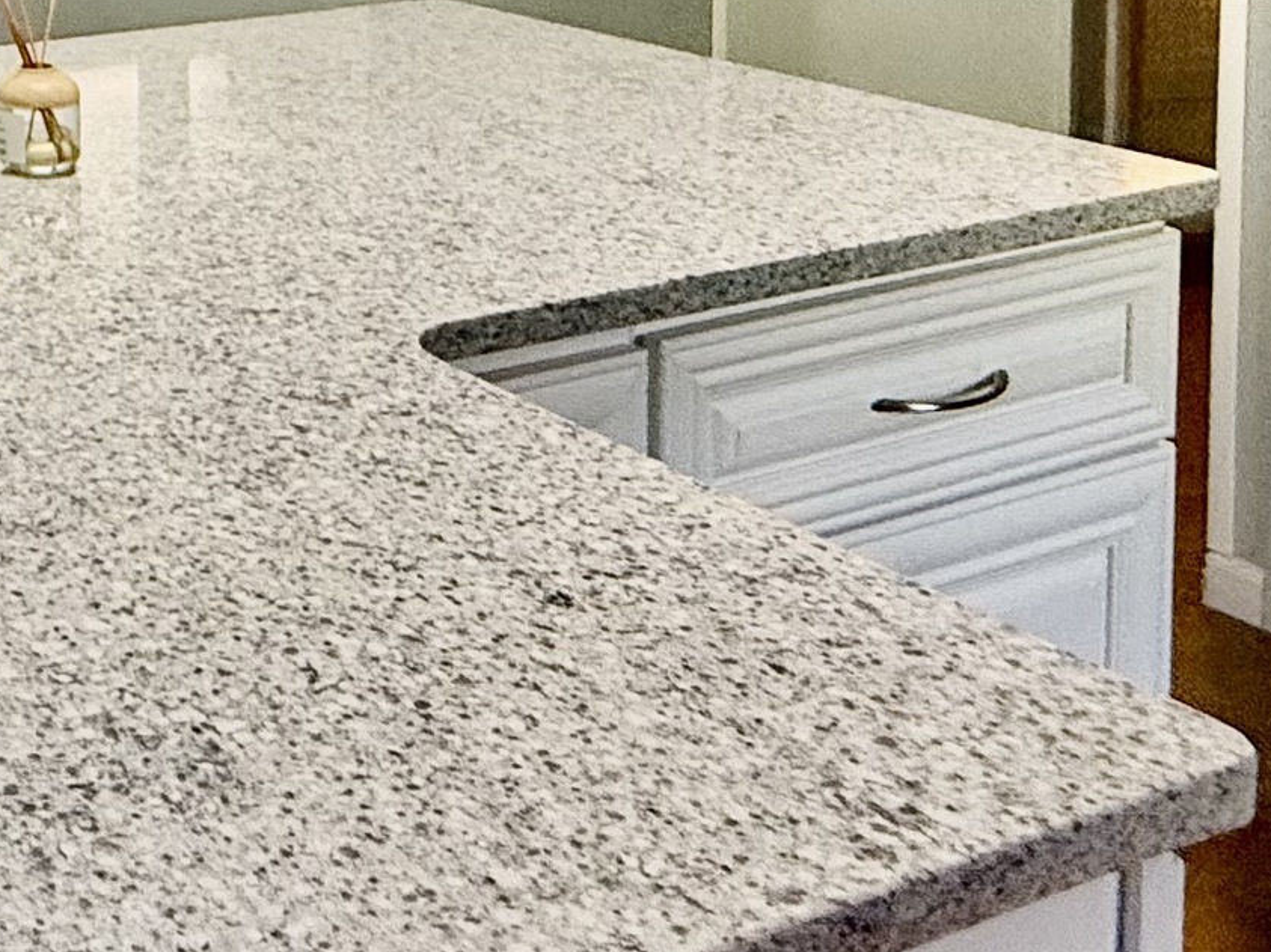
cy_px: -238
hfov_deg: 30.3
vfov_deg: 25.2
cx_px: -347
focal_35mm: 51
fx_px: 1872
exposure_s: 1/60
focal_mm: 2.22
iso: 500
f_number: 2.2
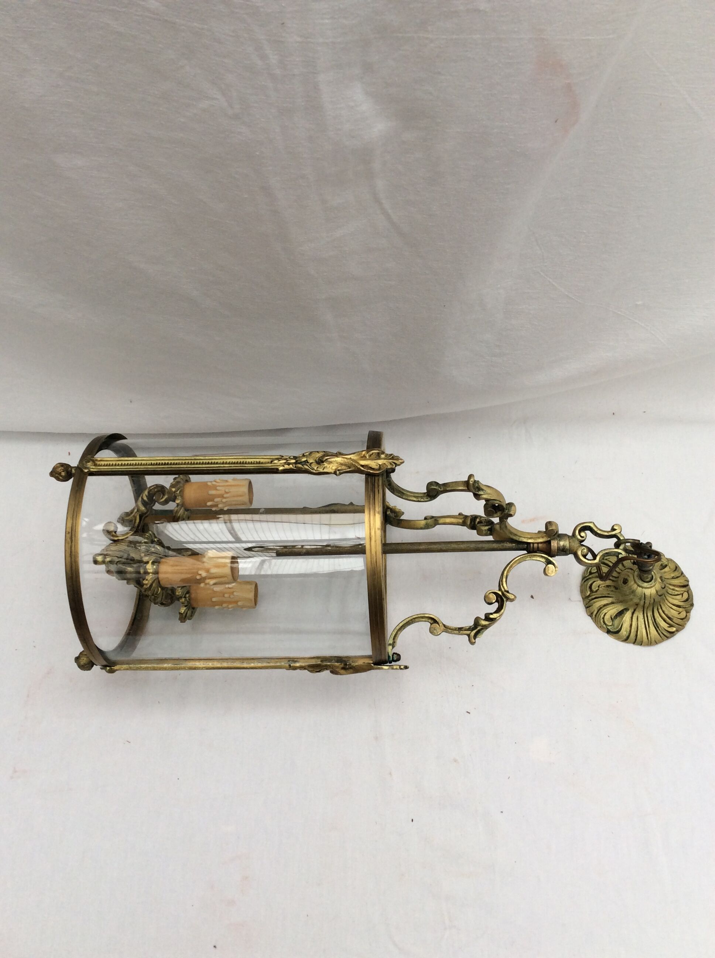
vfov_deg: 56.9
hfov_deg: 44.1
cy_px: 479
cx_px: 358
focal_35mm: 32
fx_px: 884
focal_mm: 3.3
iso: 32
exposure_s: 1/109
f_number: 2.4
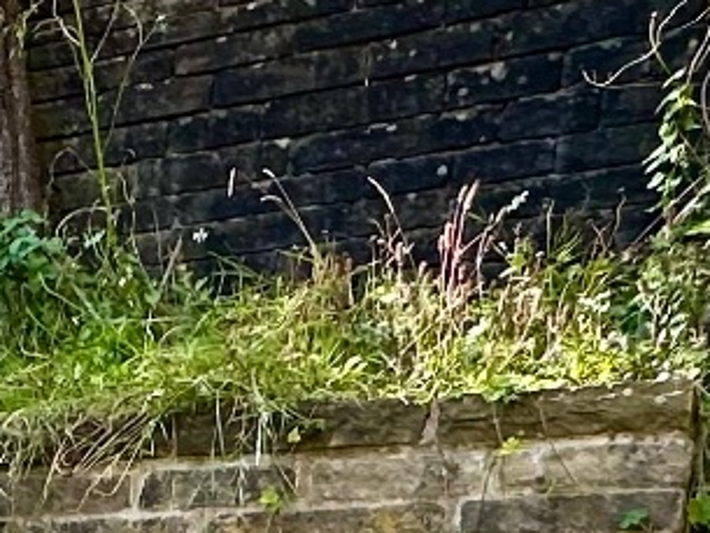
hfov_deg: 17.7
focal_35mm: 94
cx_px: -484
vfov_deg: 13.0
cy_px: 1173
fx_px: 1929
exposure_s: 1/225
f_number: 2.2
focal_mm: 2.22
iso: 40
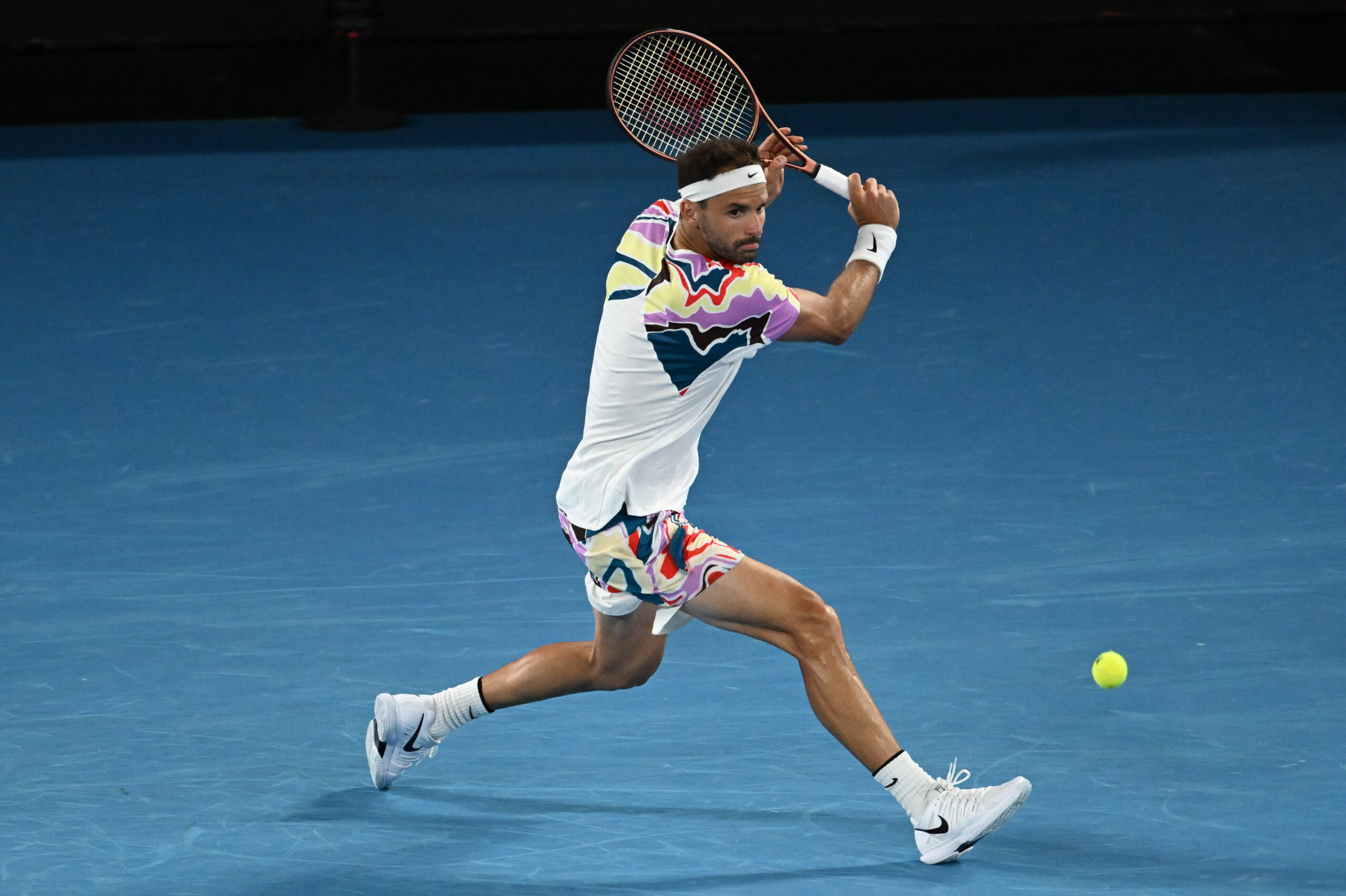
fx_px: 22425
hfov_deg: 3.4
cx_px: 673
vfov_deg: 2.3
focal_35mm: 600
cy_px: 448
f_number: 4.5
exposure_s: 1/1600
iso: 4000
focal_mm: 400
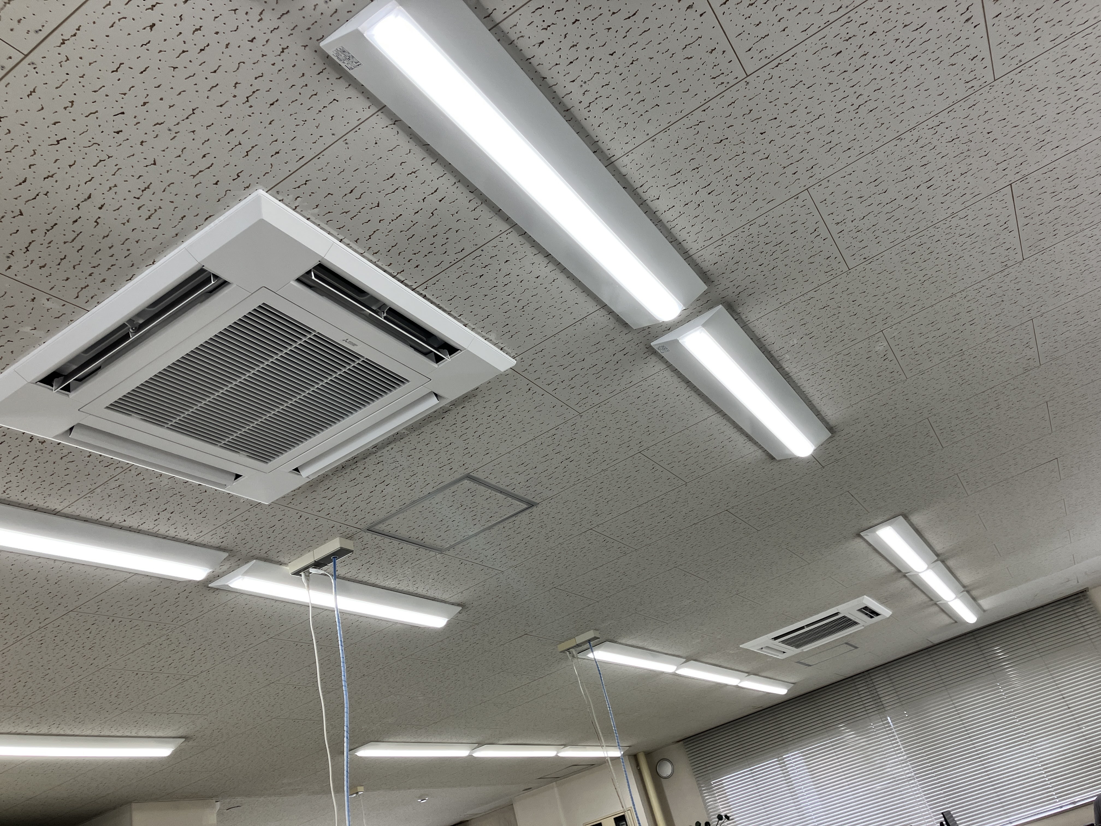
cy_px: 413
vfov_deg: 49.7
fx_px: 891
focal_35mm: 28
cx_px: 550
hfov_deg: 63.4
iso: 40
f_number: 1.8
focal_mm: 3.99
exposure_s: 1/100
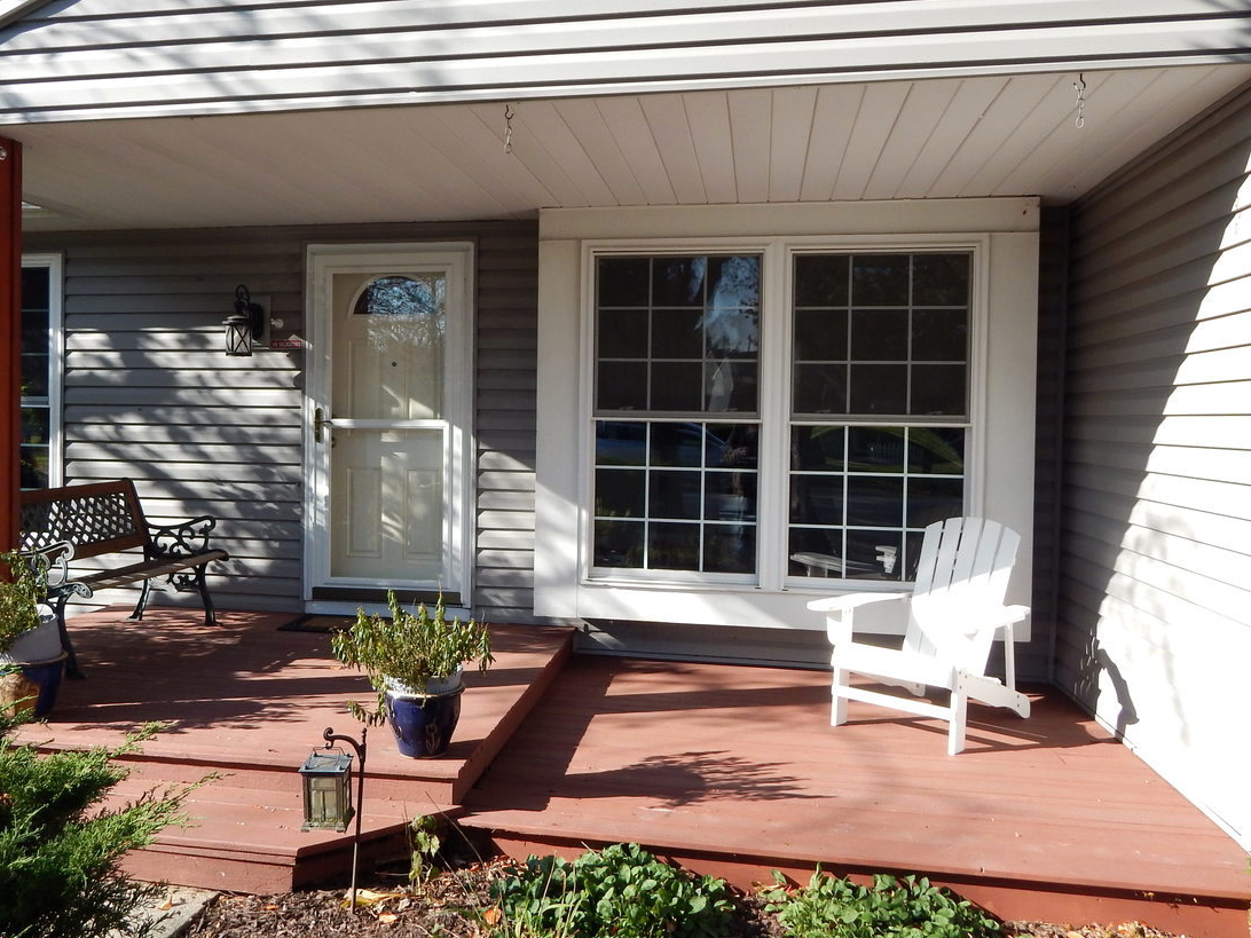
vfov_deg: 48.2
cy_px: 435
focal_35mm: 29
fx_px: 1048
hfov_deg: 61.3
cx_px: 527
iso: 125
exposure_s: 1/500
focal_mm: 4
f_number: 3
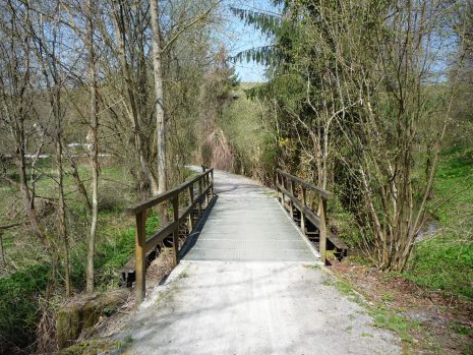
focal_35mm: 33
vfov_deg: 43.0
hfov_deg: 55.3
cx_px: 231
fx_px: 451
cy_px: 180
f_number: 4
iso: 100
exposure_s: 1/400
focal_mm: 5.2
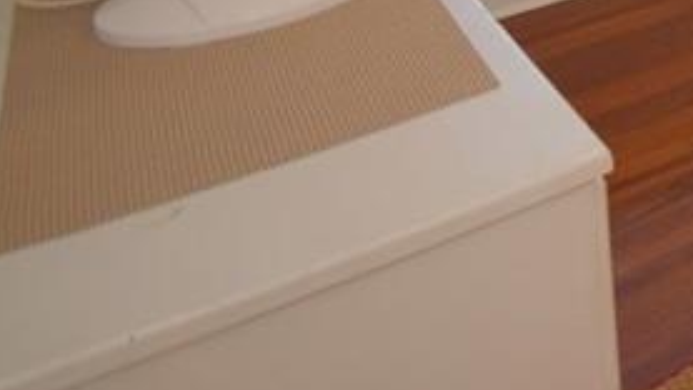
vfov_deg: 15.5
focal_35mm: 58
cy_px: -438
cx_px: 1231
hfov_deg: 22.3
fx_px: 1066
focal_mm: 10
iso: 800
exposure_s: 1/125
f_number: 5.6
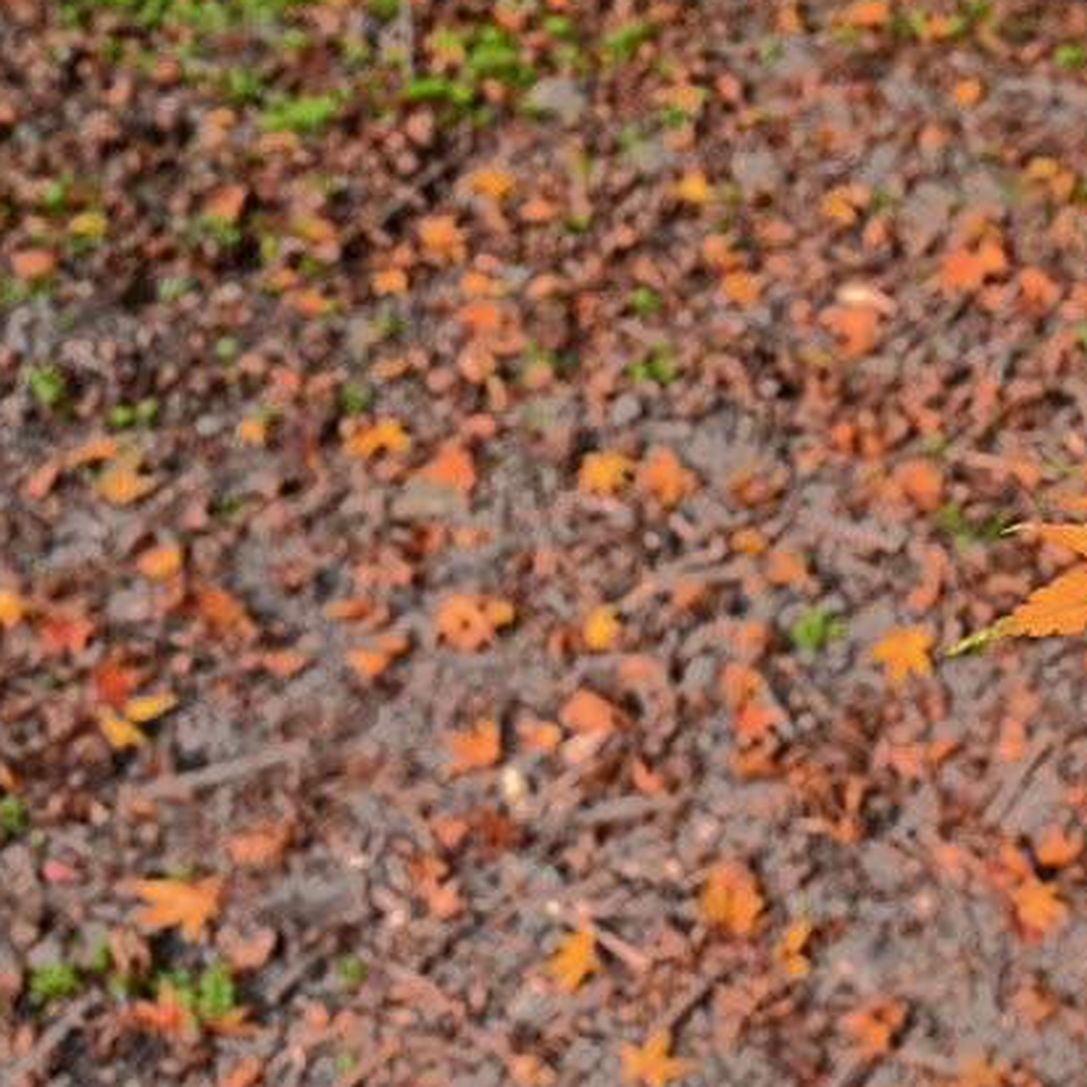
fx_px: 3028
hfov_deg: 18.3
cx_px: 1569
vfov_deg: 19.9
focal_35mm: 85
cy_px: 89
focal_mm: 34.5
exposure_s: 1/40
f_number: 11
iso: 125
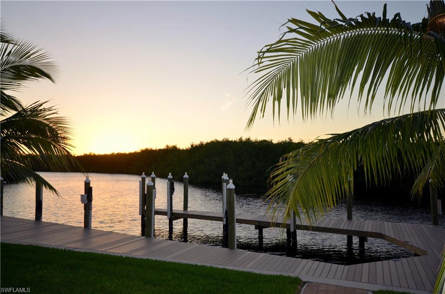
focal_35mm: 30
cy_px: 147
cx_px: 222
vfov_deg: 43.4
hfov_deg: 62.1
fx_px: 370
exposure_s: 1/200
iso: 160
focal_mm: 20
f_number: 5.6
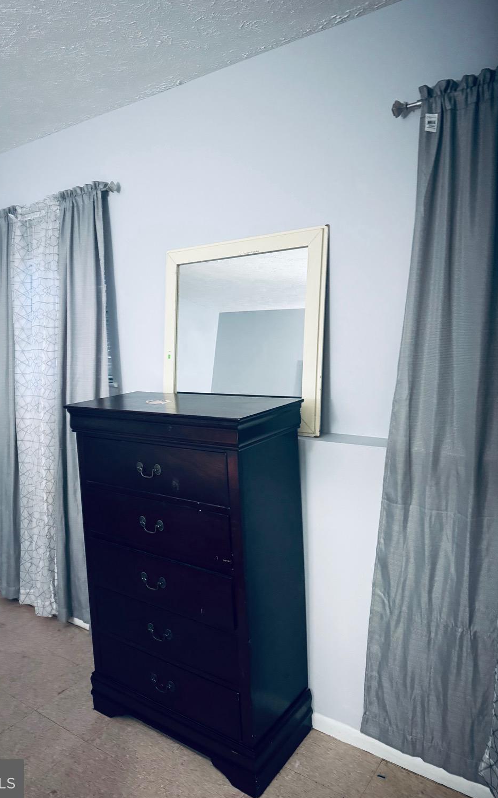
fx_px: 565
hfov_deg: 47.3
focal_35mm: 26
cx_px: 197
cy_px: 395
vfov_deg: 70.4
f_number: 1.78
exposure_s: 1/60
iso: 640
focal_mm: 6.76
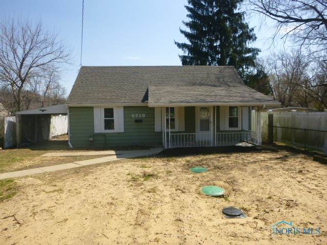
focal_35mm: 25
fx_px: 236
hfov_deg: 69.4
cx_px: 164
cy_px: 122
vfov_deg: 54.9
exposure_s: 1/500
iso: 100
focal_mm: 4.5
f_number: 3.9
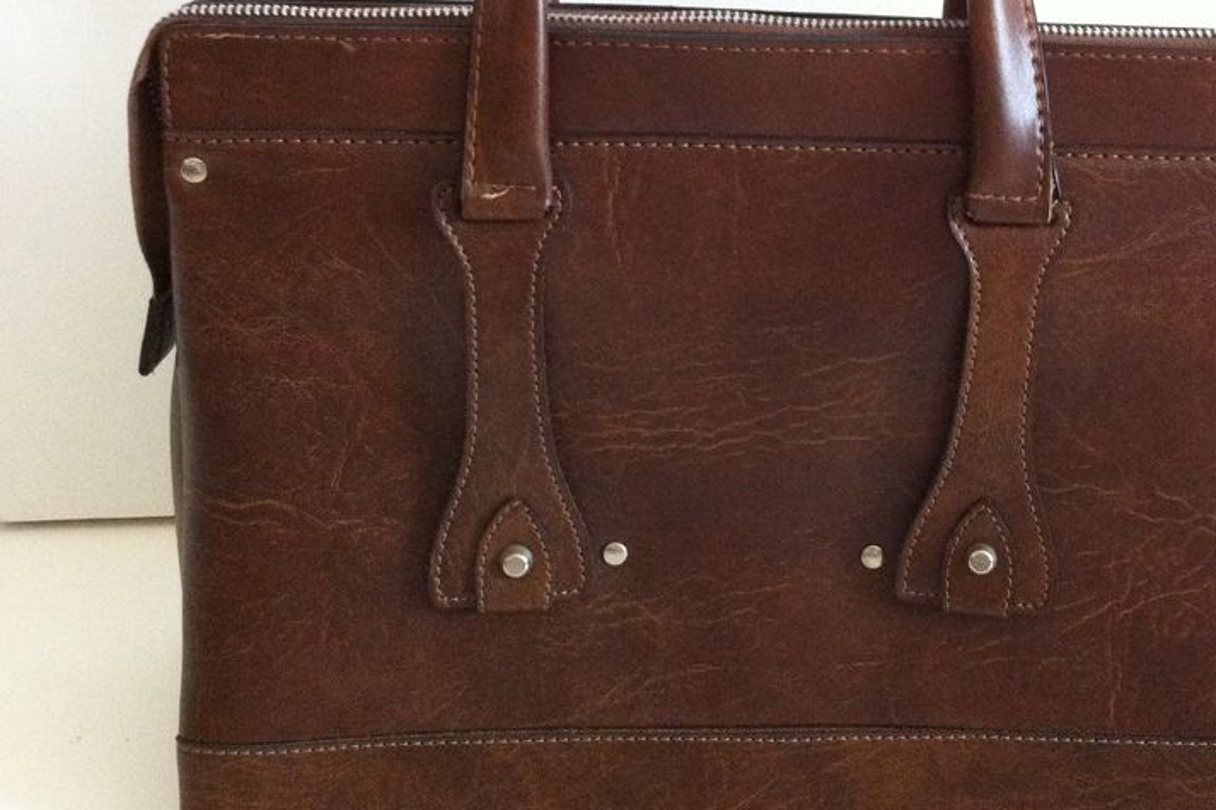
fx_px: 1722
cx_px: 771
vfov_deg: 26.4
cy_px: 301
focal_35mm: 51
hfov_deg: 38.6
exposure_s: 1/15
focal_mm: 3.85
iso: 500
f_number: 2.8
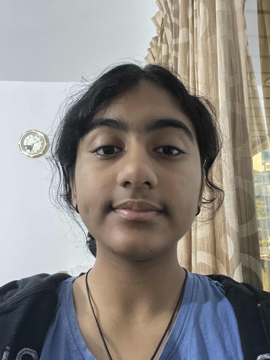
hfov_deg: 46.8
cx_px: 135
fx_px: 312
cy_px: 180
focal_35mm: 30
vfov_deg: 60.0
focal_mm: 2.71
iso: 1600
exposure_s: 1/15
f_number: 2.2
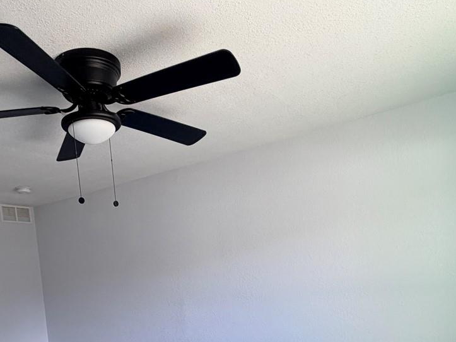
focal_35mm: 31
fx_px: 408
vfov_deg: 39.4
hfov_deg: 57.1
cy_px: 351
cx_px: 151
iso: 125
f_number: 2.2
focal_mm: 2.22
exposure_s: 1/121
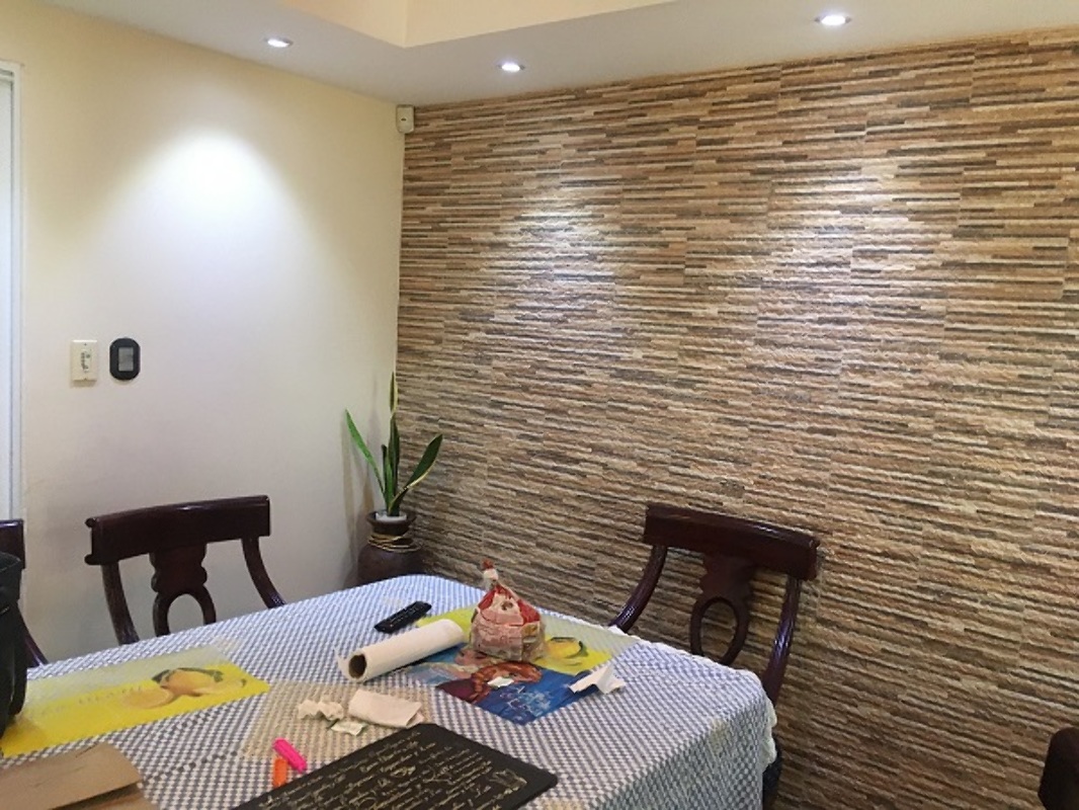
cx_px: 540
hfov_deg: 61.6
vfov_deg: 48.2
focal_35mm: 29
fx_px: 904
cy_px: 405
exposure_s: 1/30
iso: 200
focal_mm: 4.15
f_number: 2.2
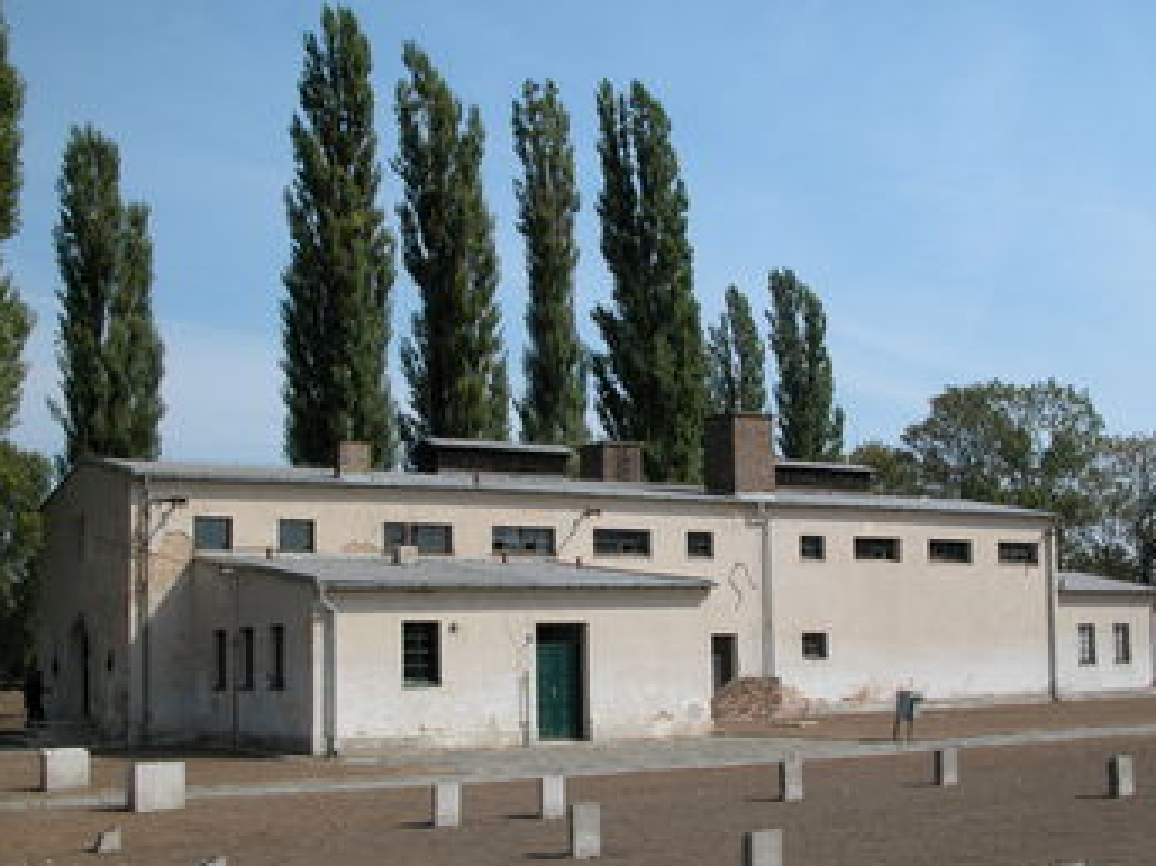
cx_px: 644
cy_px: 502
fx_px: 1636
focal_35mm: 49
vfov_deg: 29.6
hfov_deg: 38.9
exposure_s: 1/326
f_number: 7.3
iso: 100
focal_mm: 10.7
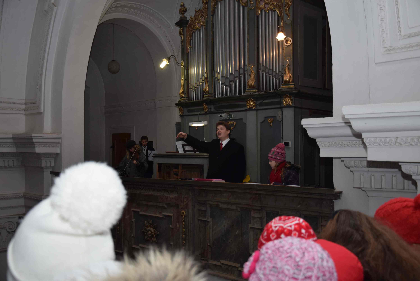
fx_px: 438
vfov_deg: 35.6
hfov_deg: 51.2
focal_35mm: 38
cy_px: 140
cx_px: 210
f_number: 4
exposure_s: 1/160
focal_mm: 25
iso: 400
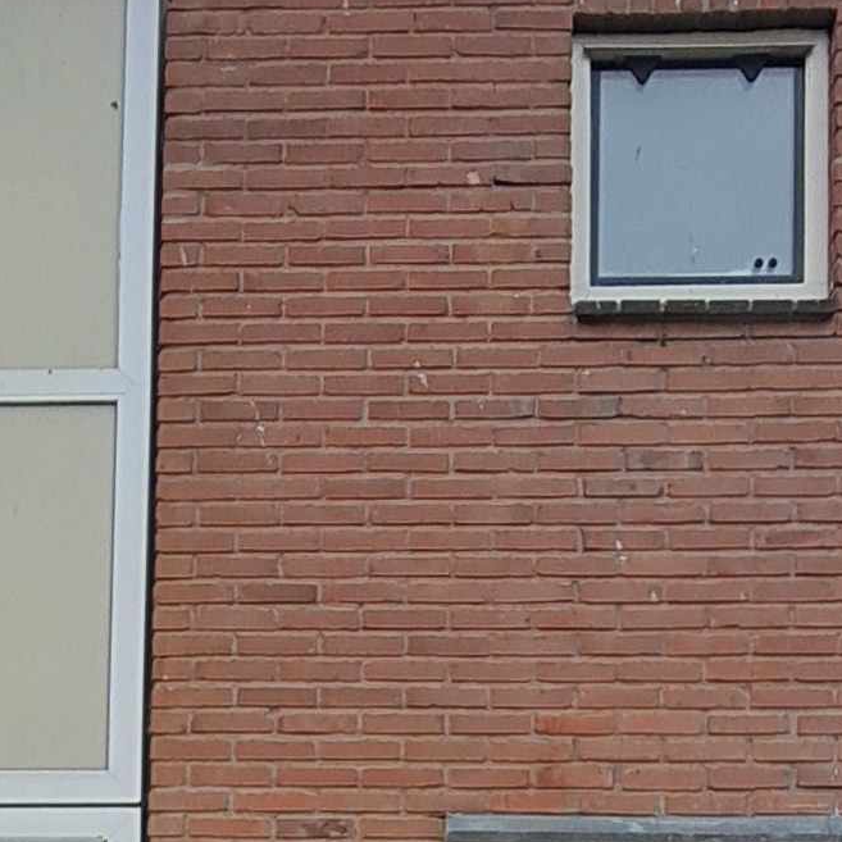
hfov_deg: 24.2
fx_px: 1926
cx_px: 136
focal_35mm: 70
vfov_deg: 21.3
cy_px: 1216
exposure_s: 1/100
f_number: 2.2
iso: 64
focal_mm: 1.74
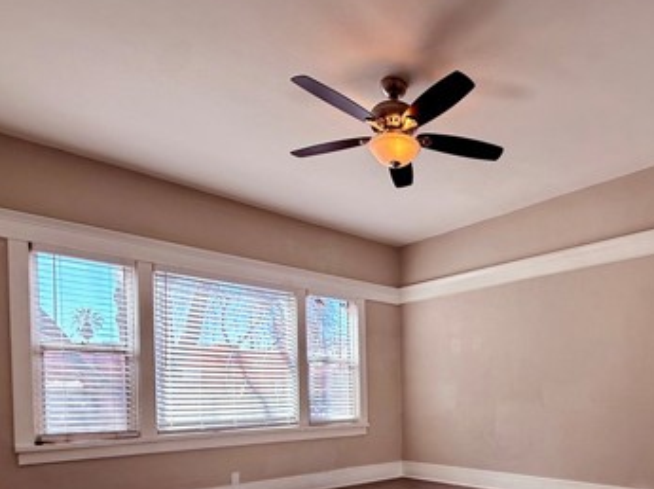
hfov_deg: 65.0
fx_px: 491
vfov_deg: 49.6
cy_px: 398
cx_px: 453
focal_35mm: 26
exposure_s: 1/349
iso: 64
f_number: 2.2
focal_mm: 2.22
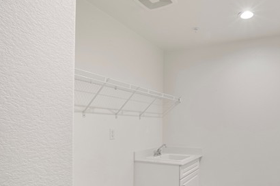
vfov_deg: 50.3
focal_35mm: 25
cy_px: 124
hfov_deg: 69.2
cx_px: 190
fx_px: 194
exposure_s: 30
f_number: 22
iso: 40
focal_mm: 16
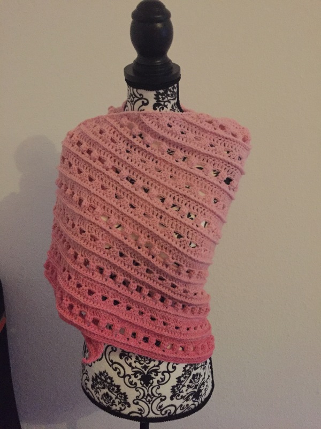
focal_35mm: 29
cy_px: 214
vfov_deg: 61.7
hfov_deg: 48.2
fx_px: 359
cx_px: 160
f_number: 2.2
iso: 800
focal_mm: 4.15
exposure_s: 1/17
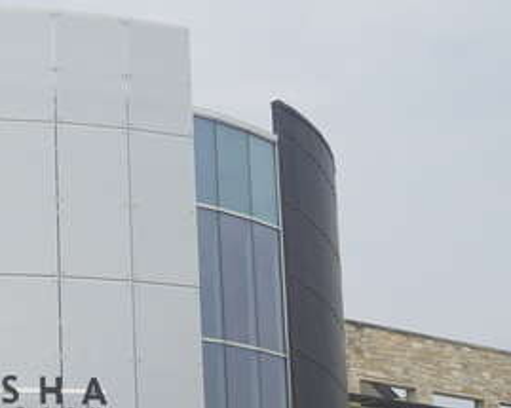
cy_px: 398
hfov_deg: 18.8
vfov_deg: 15.7
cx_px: -95
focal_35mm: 96
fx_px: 1457
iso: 100
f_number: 11
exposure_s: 1/200
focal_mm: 23
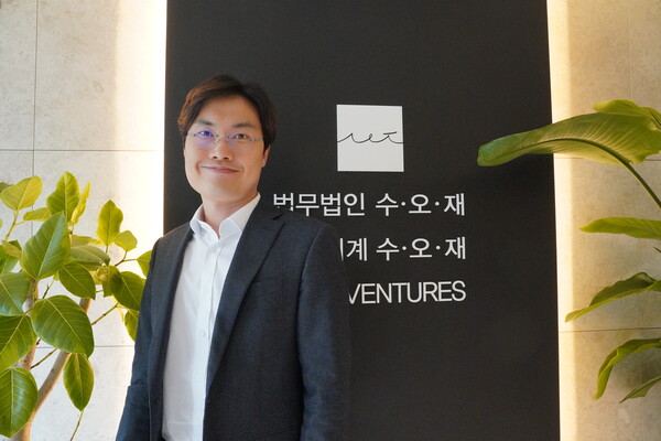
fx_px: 496
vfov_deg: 47.9
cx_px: 330
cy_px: 220
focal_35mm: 27
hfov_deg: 67.4
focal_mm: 18
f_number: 5.6
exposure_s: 1/250
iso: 6400
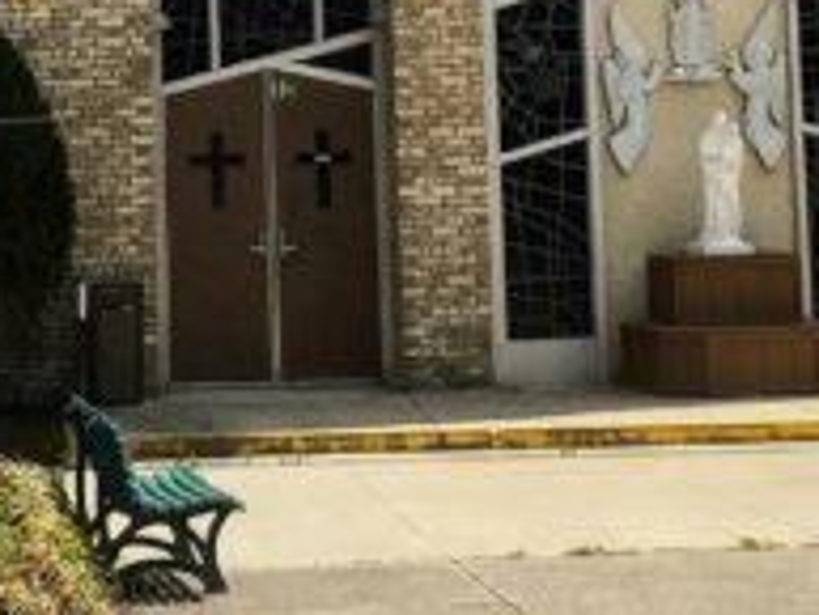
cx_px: 212
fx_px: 3646
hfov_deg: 12.8
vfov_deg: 9.4
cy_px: -263
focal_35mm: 154
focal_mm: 4.15
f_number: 2.2
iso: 25
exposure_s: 1/2137
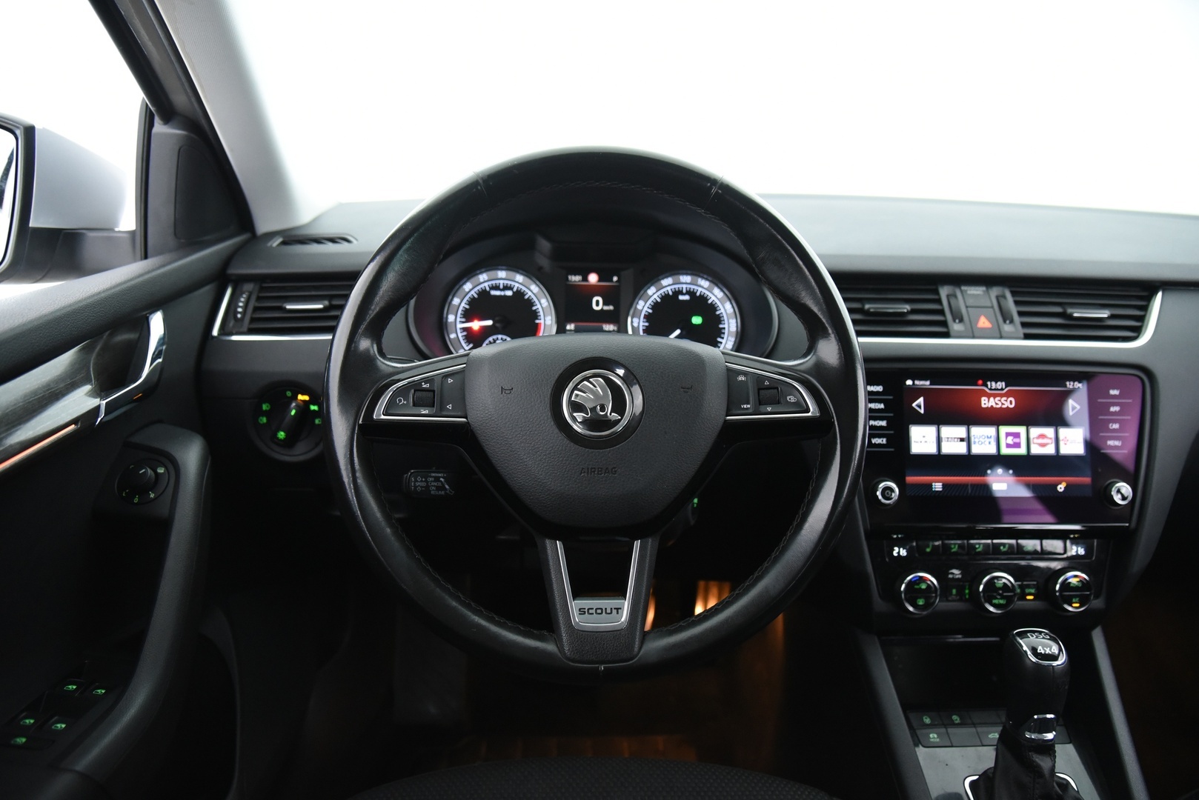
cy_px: 400
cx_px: 600
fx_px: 800
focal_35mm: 24
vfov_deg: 53.2
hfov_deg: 73.7
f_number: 4
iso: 4000
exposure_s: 1/20
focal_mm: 24
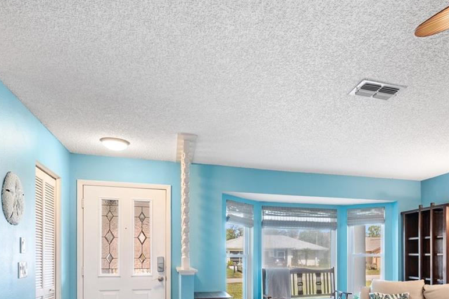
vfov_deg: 42.2
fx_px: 362
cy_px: 255
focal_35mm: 29
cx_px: 301
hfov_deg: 62.0
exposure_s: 1/2.5
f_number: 9
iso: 250
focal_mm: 14
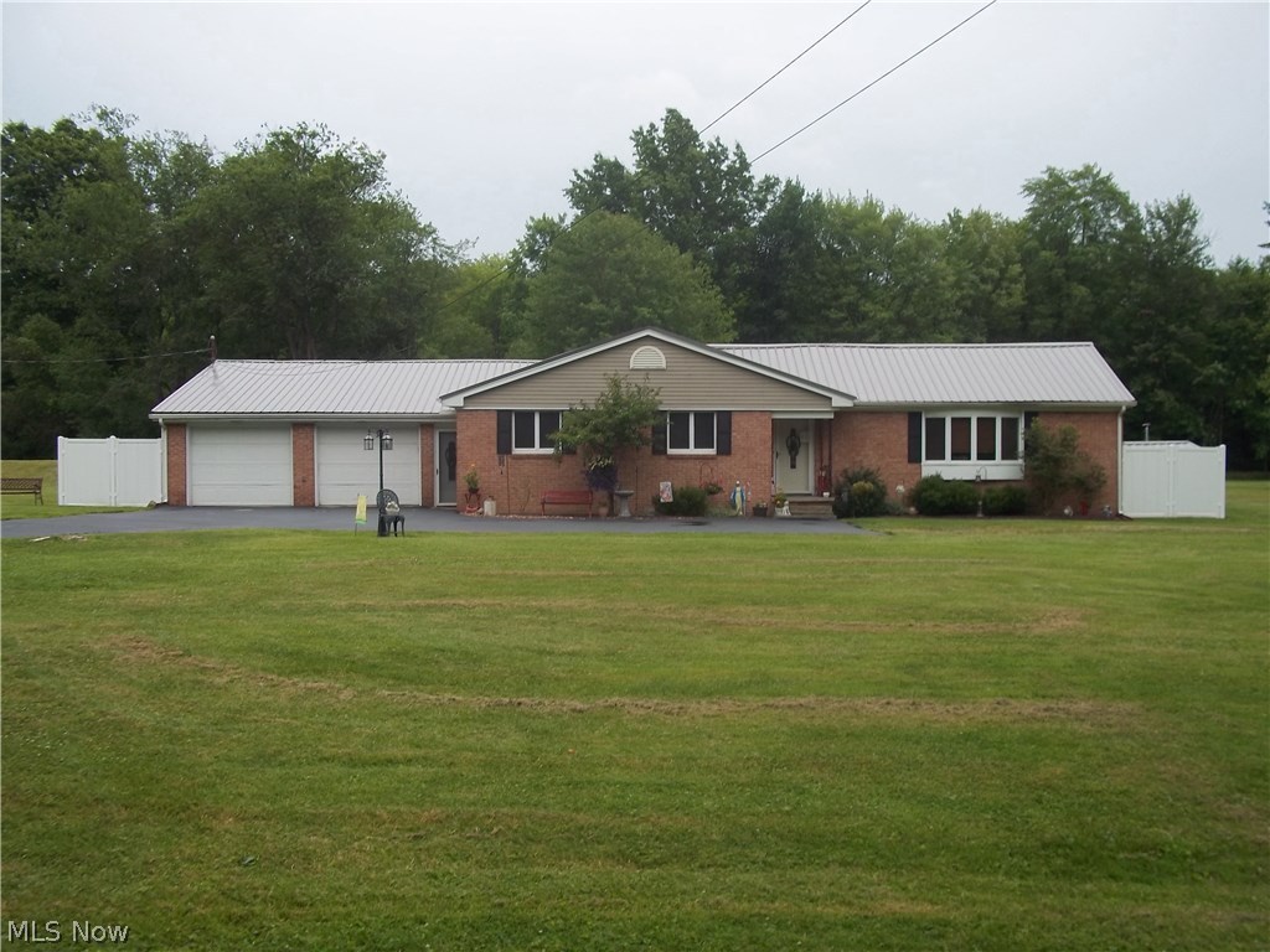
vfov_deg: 39.7
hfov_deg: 51.4
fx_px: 1321
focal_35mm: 36
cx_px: 635
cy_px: 476
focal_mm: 6.5
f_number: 8
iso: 80
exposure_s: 1/125
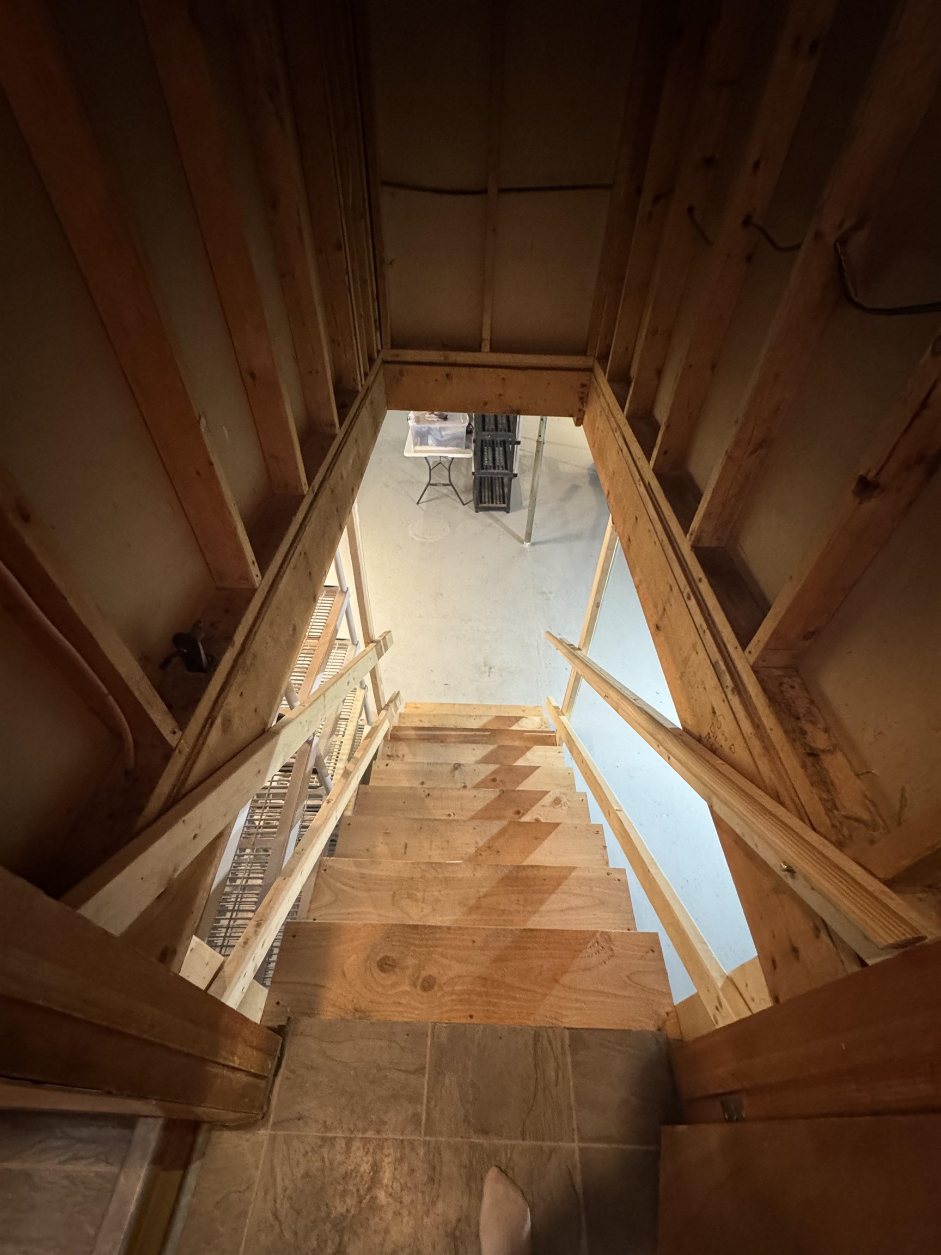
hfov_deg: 85.7
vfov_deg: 102.1
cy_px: 628
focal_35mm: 14
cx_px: 470
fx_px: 507
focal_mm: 2.22
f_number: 2.2
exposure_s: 1/60
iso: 800
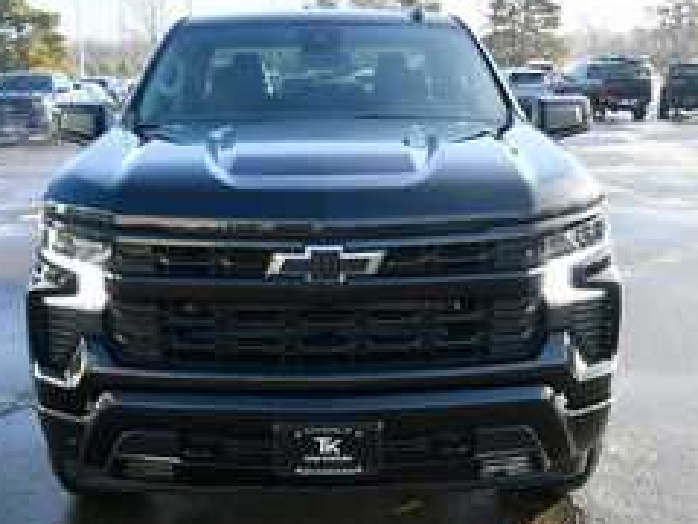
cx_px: 332
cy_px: 301
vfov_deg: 30.2
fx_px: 968
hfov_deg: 39.6
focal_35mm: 48
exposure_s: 1/250
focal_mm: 20
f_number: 6.3
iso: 200
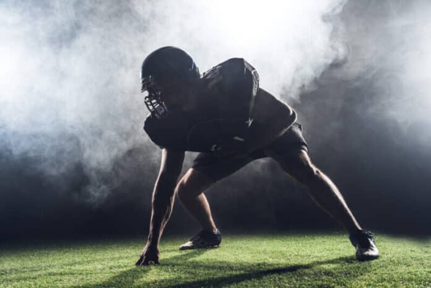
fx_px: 479
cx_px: 216
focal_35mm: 40
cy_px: 144
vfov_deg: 33.4
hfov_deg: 48.4
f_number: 7.1
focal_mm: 40
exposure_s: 1/200
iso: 100
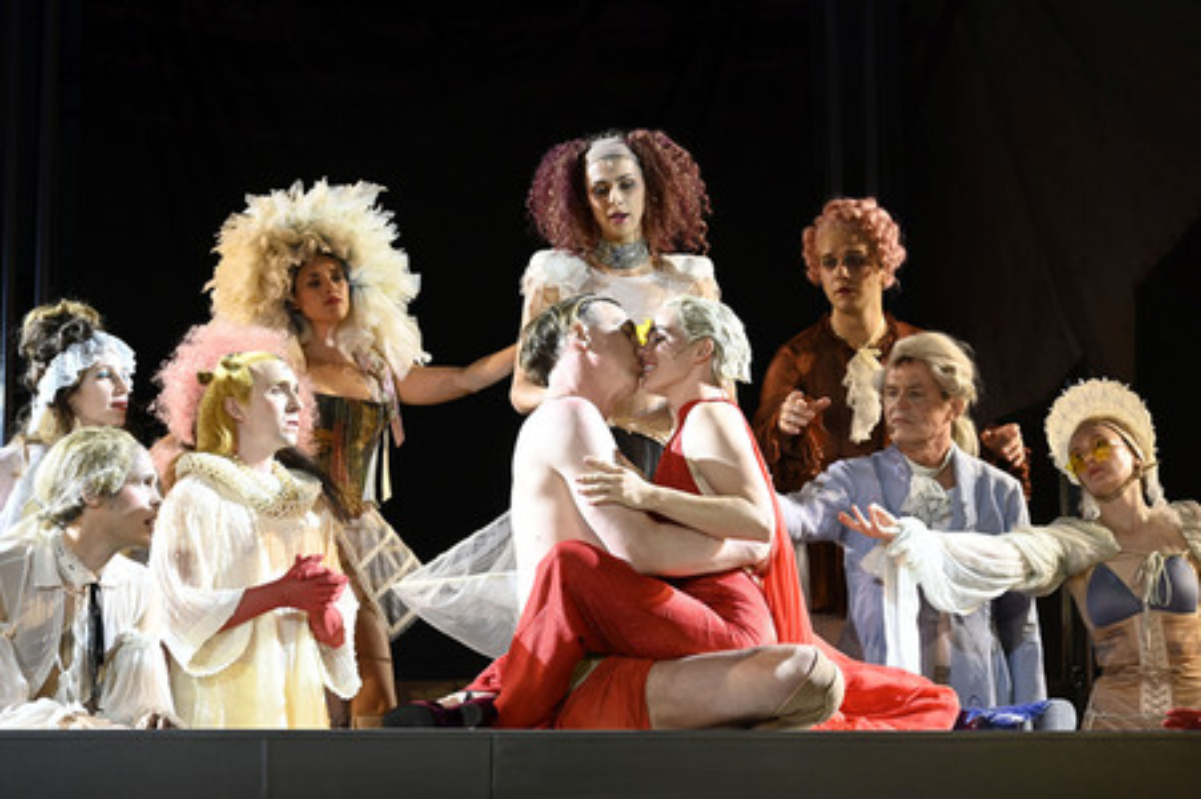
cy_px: 400
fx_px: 3467
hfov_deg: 19.7
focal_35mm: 104
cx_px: 600
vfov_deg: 13.1
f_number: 6.3
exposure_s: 1/60
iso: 800
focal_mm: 104
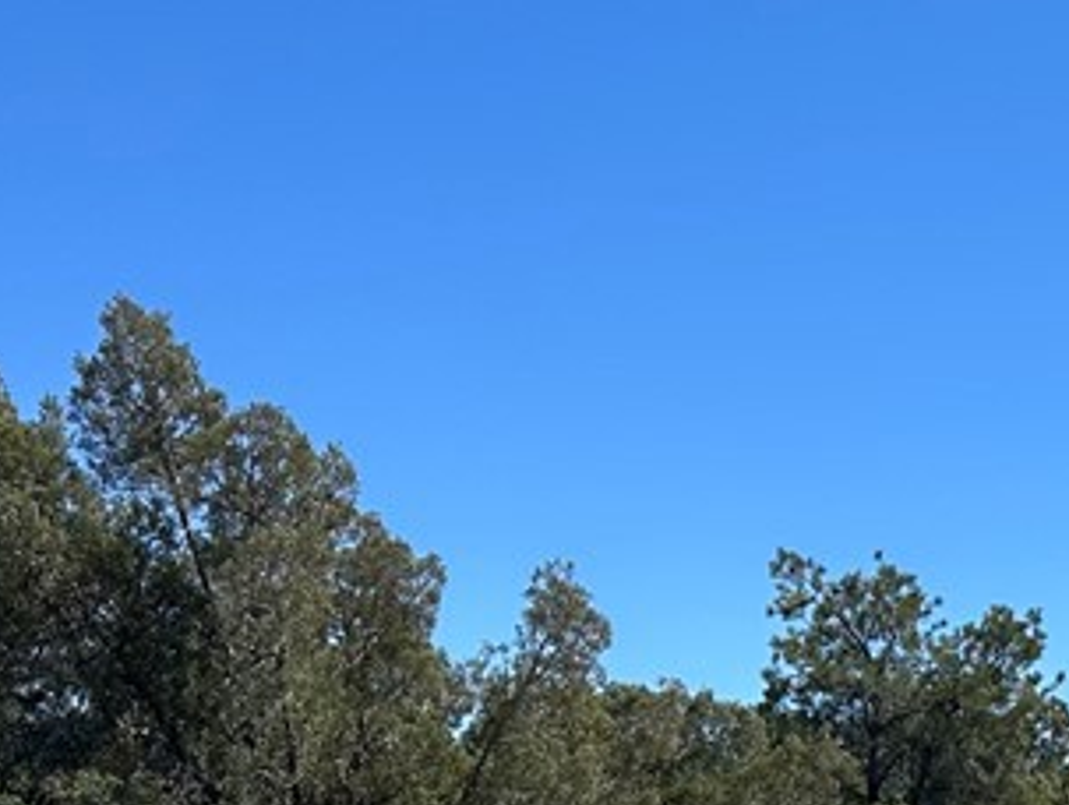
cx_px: 1499
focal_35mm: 81
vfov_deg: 17.5
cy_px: 943
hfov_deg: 21.2
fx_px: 2504
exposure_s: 1/5263
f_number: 1.78
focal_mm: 6.86
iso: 80
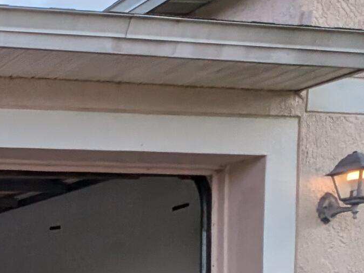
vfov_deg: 22.0
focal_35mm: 58
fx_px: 610
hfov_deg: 21.2
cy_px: 379
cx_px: -301
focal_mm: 1.95
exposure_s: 1/1089
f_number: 2.2
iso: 47
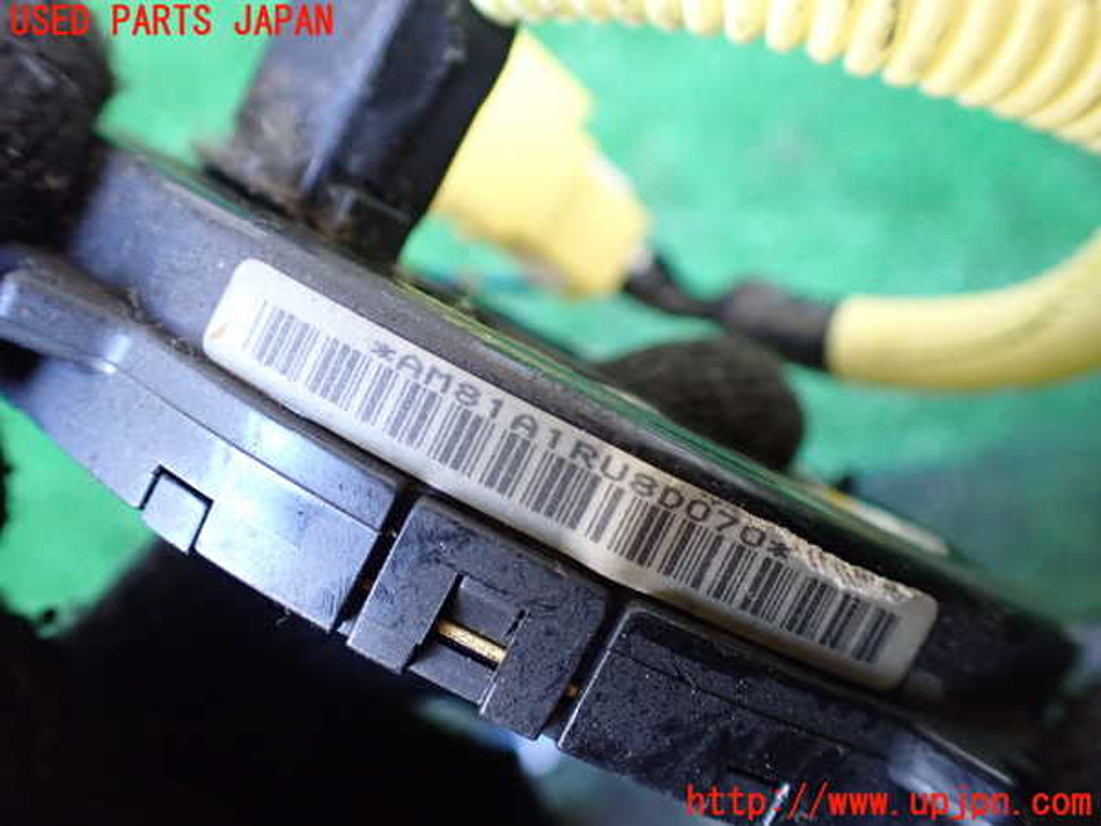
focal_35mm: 30
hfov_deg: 60.0
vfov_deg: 46.8
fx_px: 954
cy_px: 413
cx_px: 550
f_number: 2.3
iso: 800
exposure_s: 1/50
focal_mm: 5.4
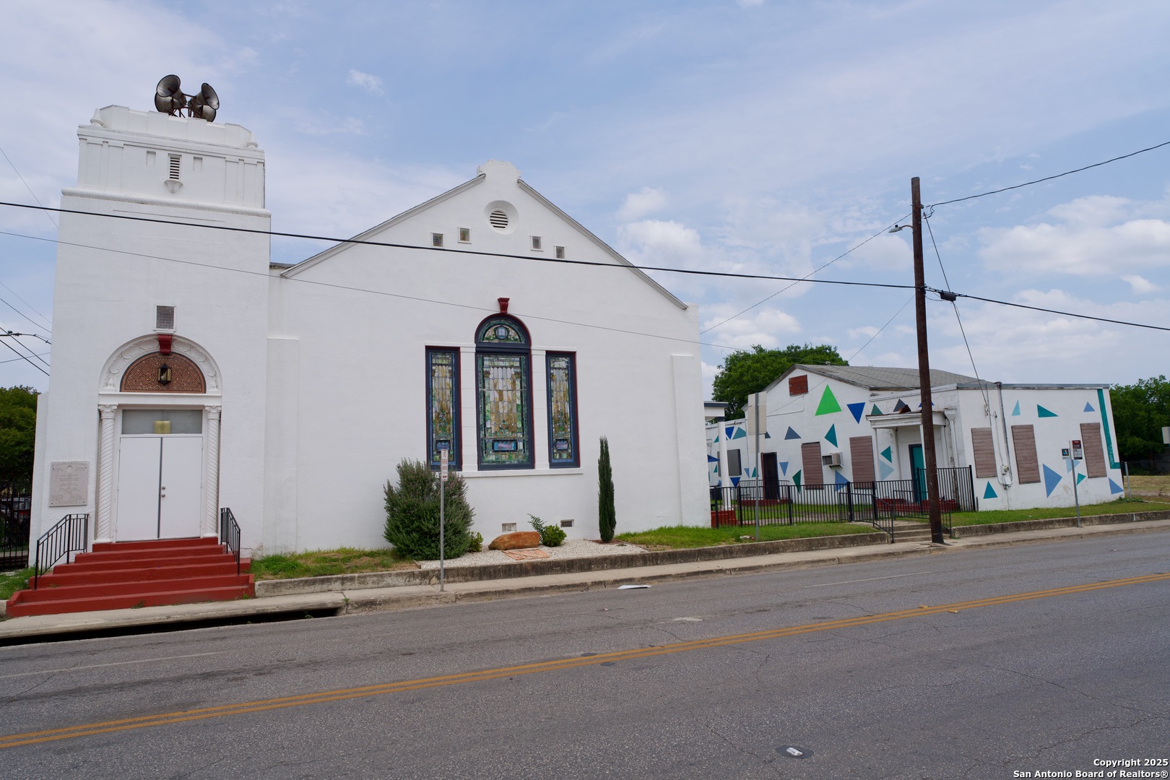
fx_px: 715
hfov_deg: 78.6
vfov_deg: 57.2
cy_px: 390
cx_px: 585
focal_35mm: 22
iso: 100
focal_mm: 22
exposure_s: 1/800
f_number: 5.6
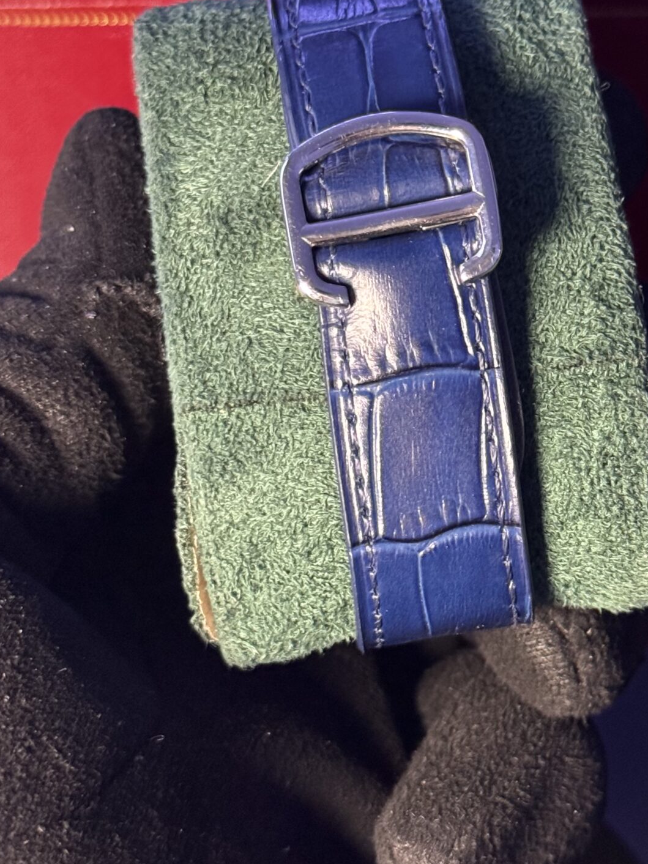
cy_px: 446
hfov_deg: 16.9
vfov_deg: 22.5
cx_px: 465
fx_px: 2171
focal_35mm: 87
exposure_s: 1/30
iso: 640
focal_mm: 6.76
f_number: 1.78
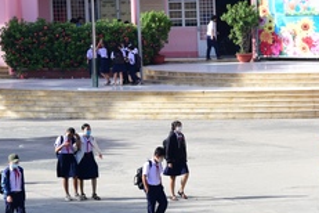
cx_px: 296
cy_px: 205
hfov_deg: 8.5
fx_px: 2144
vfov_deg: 5.7
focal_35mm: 242
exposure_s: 1/200
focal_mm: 86
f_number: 6.3
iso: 125
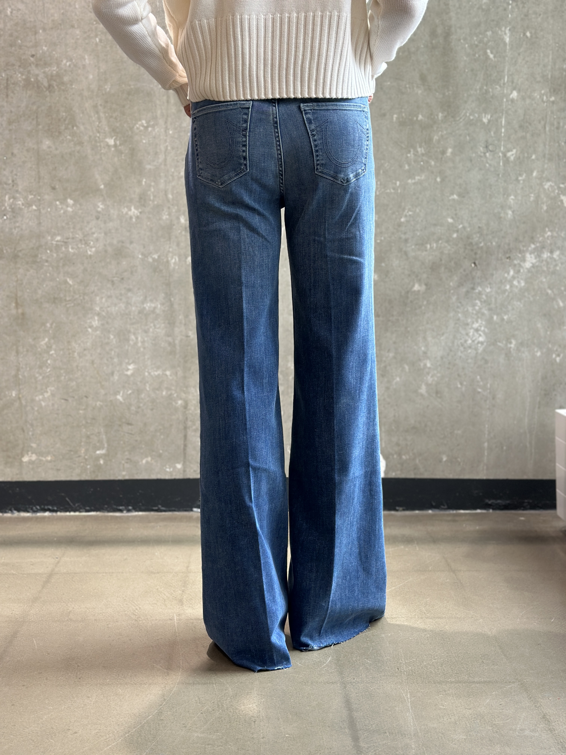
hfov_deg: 30.3
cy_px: 378
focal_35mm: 48
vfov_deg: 39.7
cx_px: 283
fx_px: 1046
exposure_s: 1/115
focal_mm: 6.86
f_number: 1.78
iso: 125
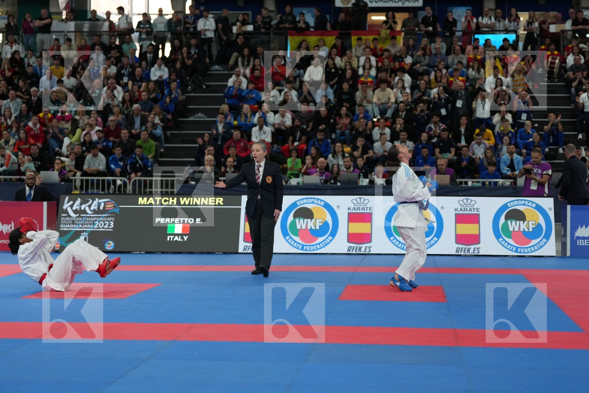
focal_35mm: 80
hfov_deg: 25.4
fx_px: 1309
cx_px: 294
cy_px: 196
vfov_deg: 17.1
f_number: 2.8
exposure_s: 1/1000
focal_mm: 80
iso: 1600
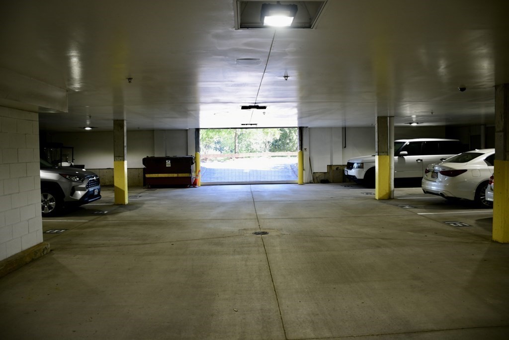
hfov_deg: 67.4
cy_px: 170
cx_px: 254
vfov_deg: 47.9
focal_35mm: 27
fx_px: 382
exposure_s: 1/40
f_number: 4.5
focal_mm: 18
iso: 160
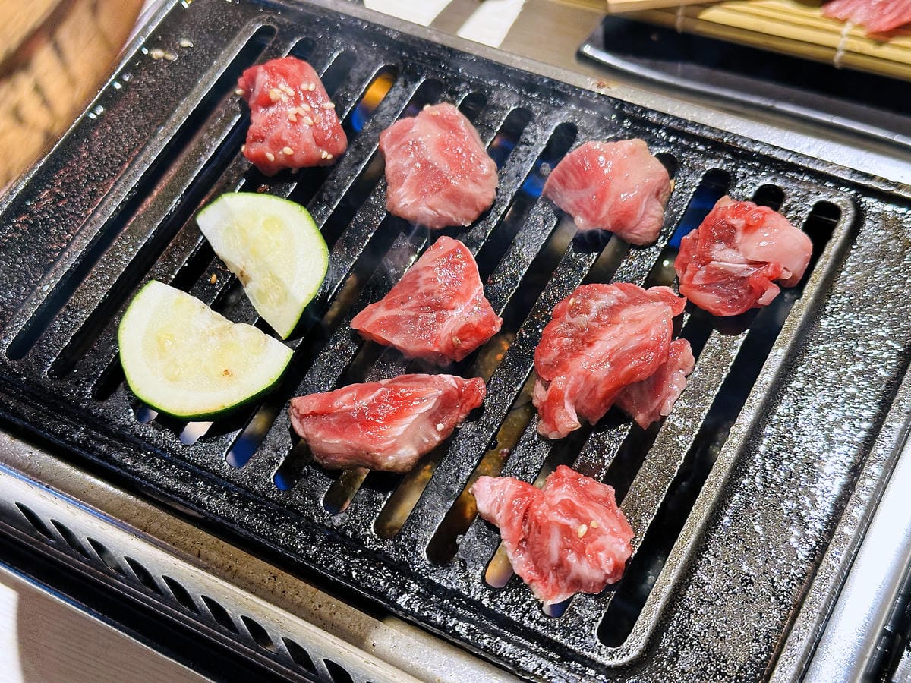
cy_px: 342
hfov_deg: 39.7
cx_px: 456
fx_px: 1263
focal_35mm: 48
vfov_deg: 30.3
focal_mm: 6.86
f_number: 1.78
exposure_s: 1/60
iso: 200
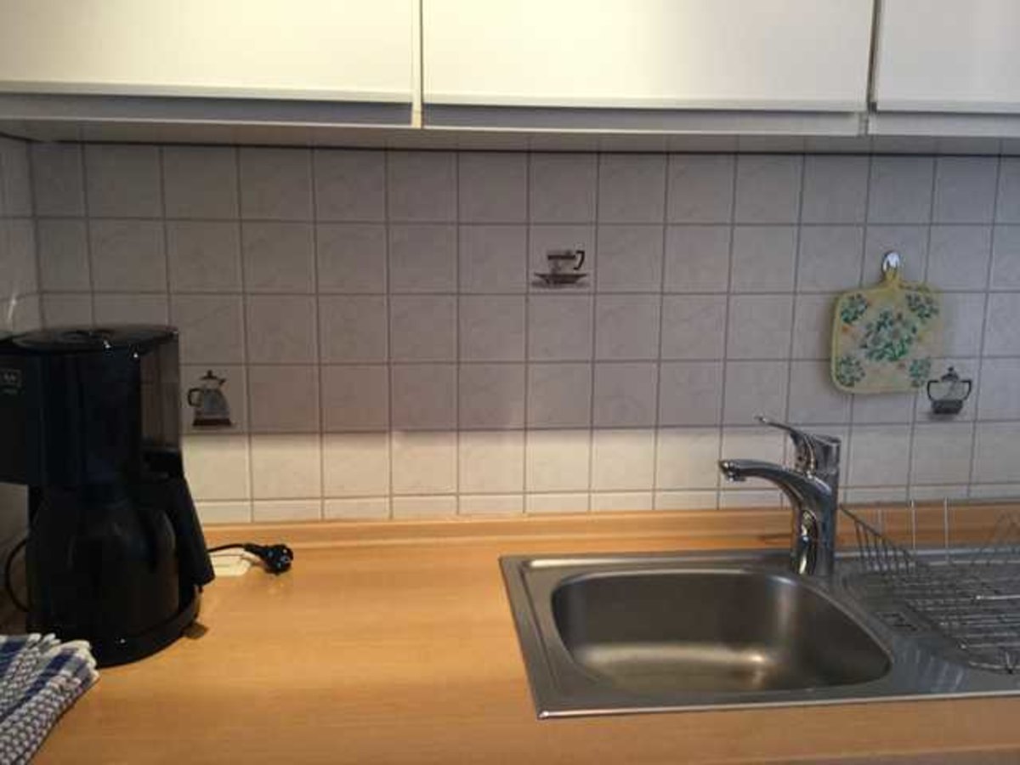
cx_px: 510
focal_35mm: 31
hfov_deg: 58.4
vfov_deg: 45.4
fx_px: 913
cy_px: 382
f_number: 2.4
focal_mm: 3.3
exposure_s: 1/33
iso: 125
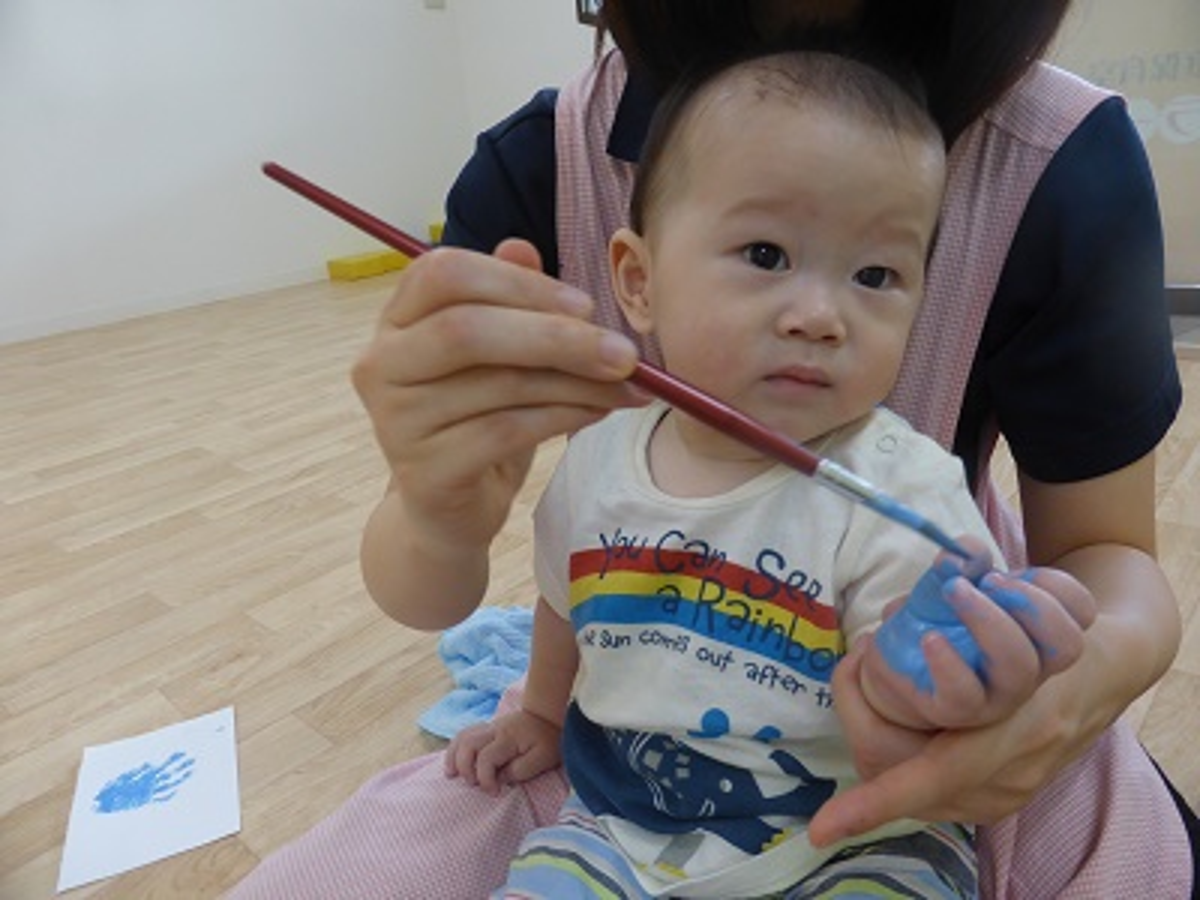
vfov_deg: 56.8
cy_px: 450
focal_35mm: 24
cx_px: 600
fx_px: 832
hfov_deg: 71.6
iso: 250
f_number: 3.3
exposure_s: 1/60
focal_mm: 4.3
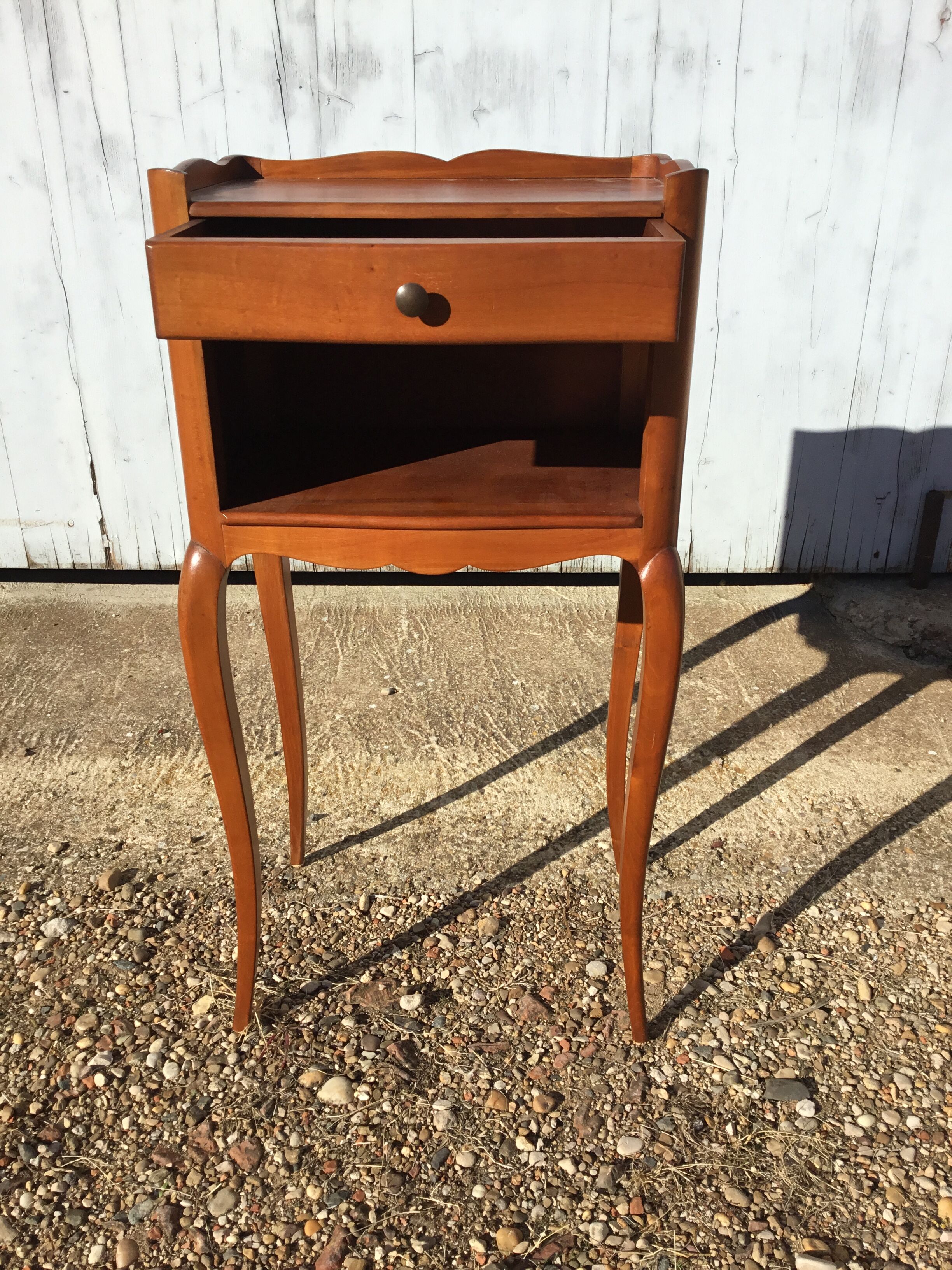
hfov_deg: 45.4
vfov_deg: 58.4
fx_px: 1137
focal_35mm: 31
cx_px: 476
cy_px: 635
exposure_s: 1/1894
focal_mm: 3.3
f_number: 2.4
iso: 25
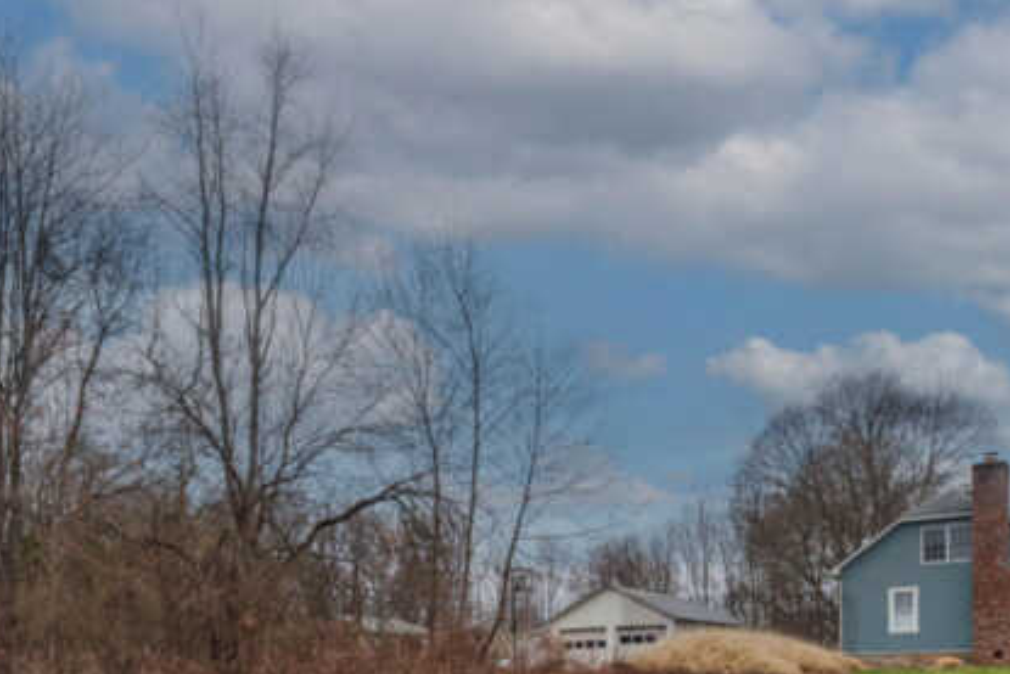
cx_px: 375
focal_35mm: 37
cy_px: 673
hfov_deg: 51.3
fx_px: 1038
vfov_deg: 33.0
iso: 100
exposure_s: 1/250
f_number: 8
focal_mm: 10
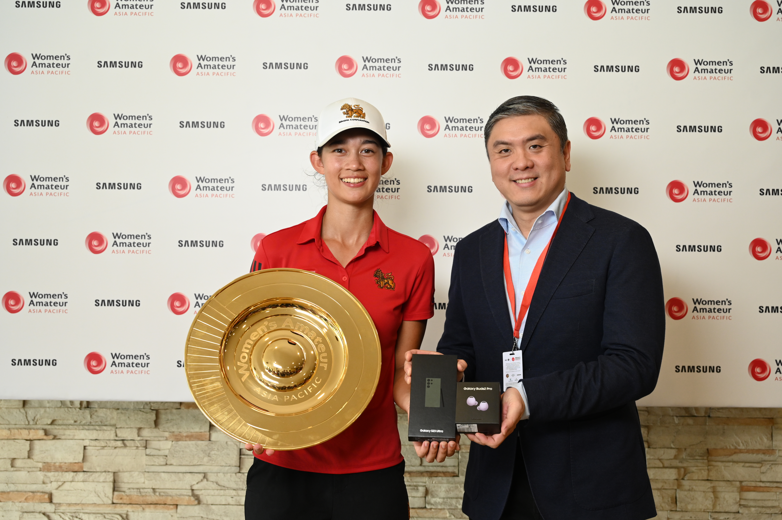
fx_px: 868
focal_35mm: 40
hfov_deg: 48.5
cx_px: 391
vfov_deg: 33.4
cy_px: 260
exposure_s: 1/125
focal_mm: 40
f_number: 4.5
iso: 1000
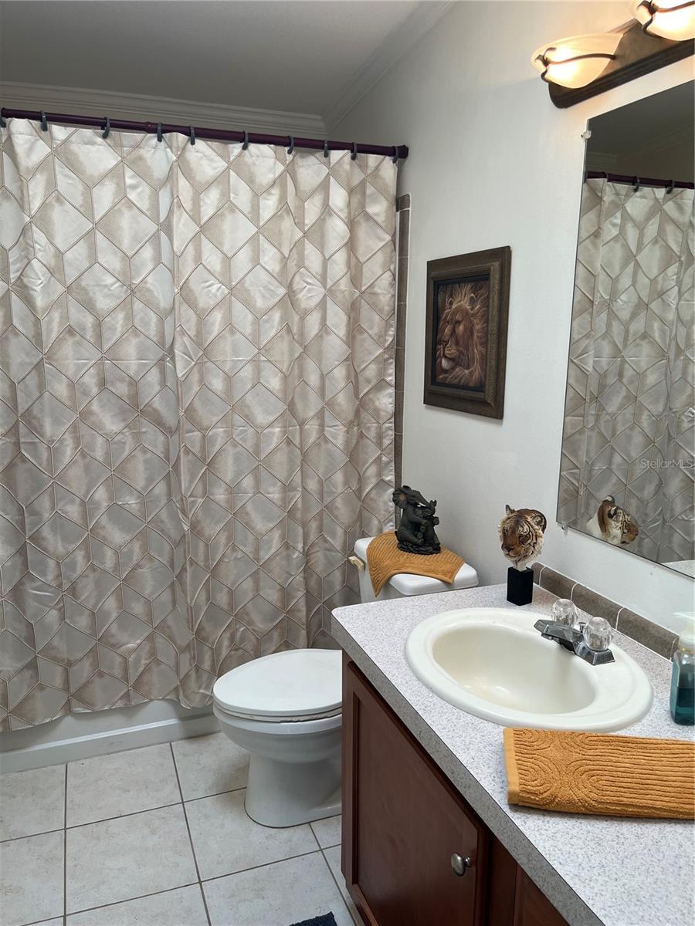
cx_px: 348
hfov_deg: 53.1
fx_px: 696
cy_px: 463
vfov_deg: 67.3
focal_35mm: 26
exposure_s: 1/120
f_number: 1.6
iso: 40
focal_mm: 5.1
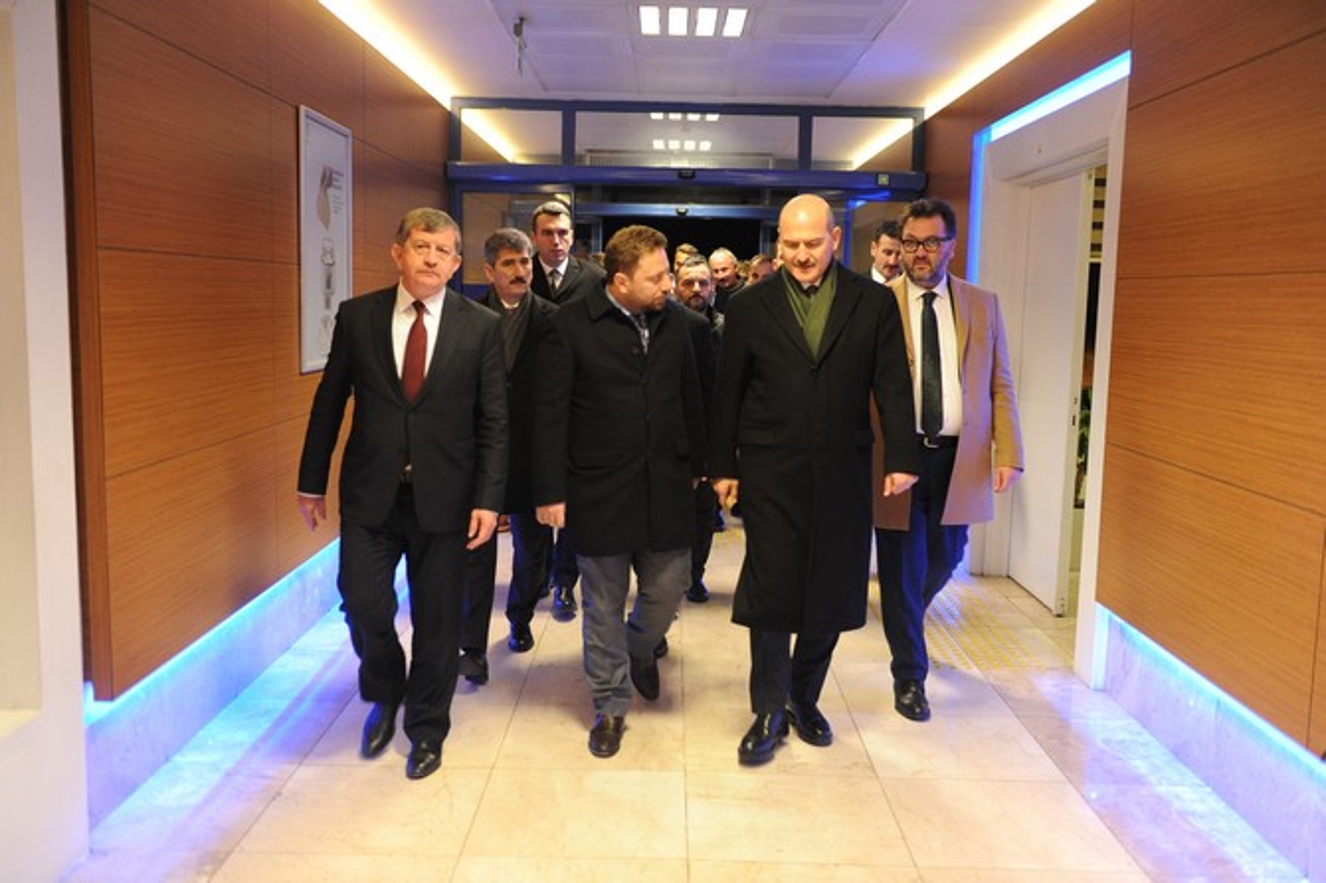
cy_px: 442
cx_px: 663
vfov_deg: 38.8
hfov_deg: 55.8
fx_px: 1252
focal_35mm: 34
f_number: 2.8
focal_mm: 34
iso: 2500
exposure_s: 1/125
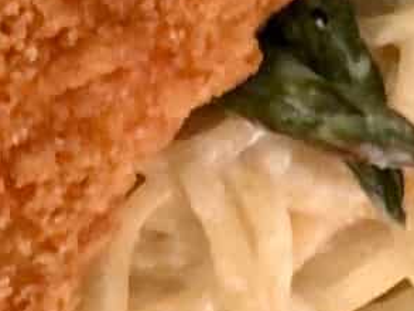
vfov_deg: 4.5
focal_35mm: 323
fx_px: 3865
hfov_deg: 6.0
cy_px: -320
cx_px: -434
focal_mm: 6
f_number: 2.4
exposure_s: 1/20
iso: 160
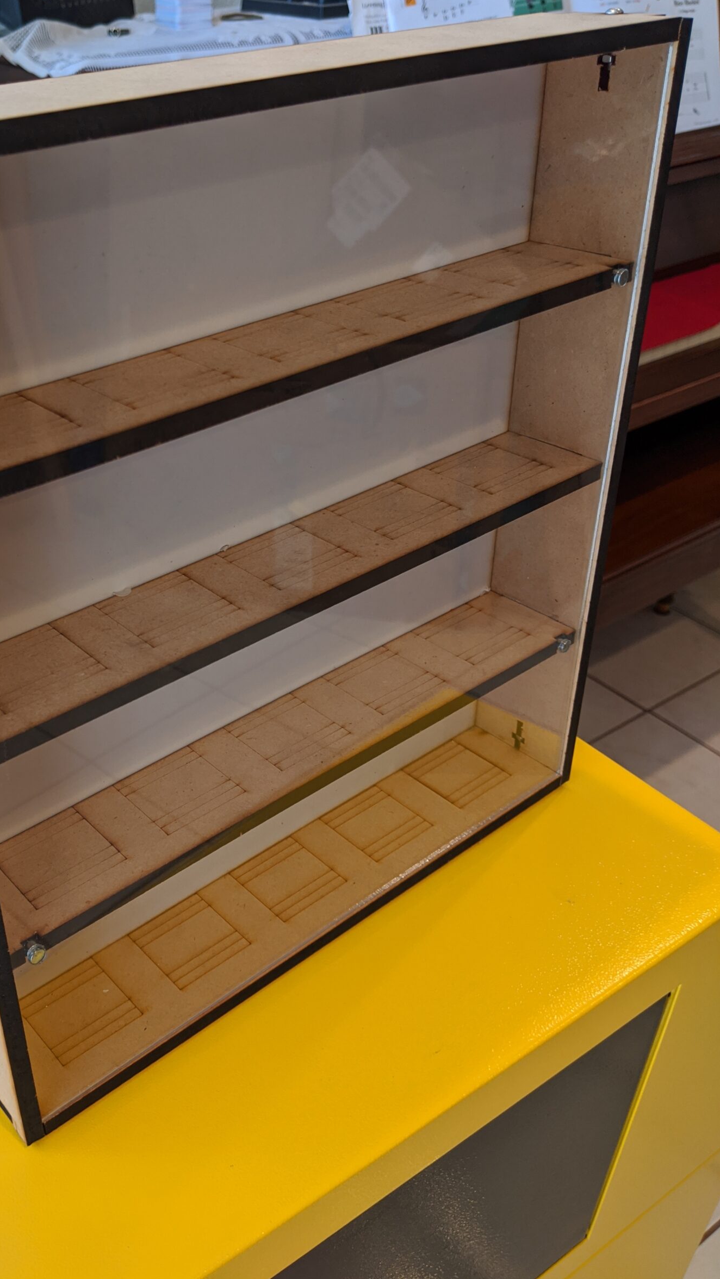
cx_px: 199
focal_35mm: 32
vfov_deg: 61.0
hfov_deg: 36.0
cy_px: 598
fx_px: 1086
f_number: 1.8
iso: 95
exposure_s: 1/24
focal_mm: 4.44
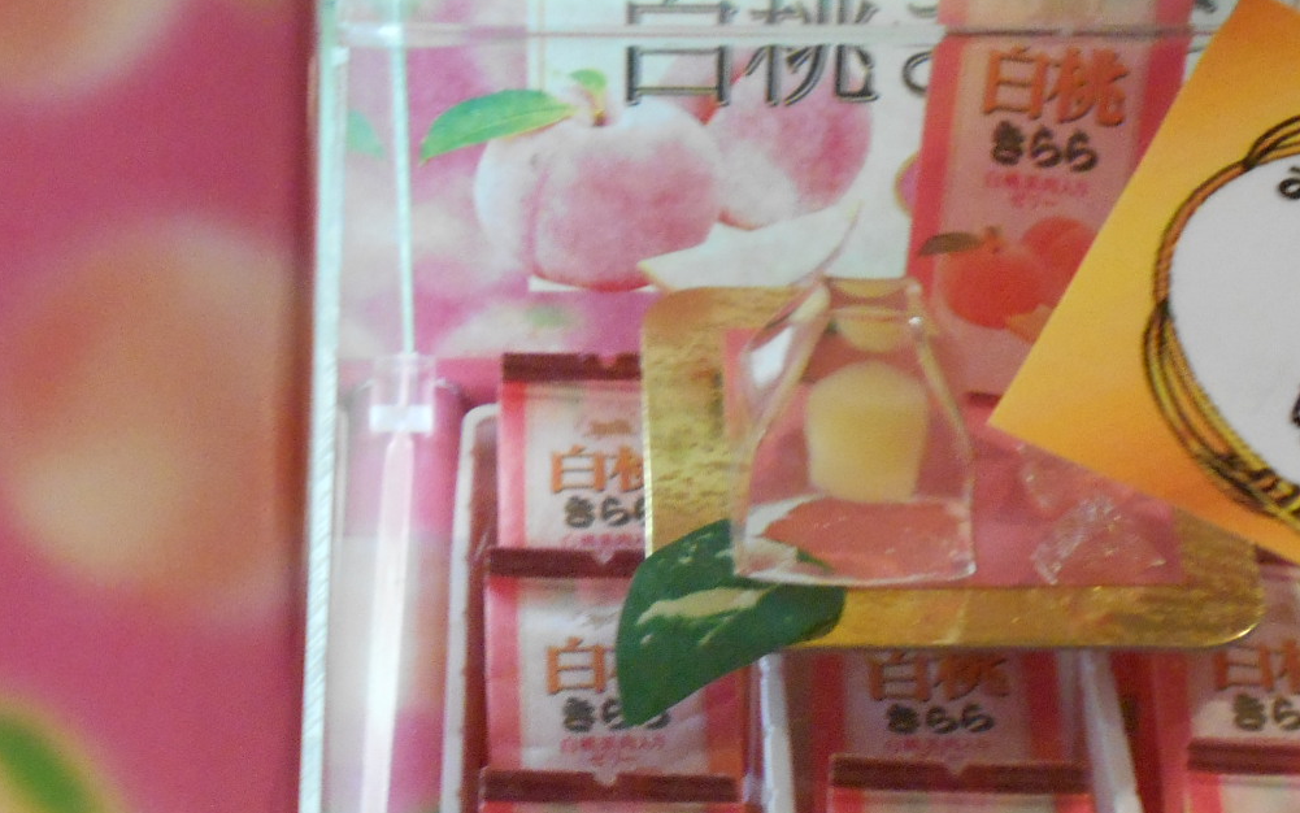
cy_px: 765
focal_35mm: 89
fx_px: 3154
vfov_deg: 14.5
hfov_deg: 23.3
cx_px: 574
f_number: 3.9
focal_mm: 6.7
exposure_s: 1/15
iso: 400
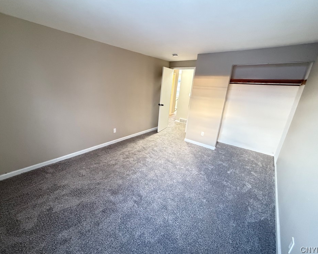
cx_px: 150
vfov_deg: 84.0
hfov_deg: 96.7
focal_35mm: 15
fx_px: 141
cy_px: 127
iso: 640
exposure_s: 1/60
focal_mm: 2.22
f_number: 2.2
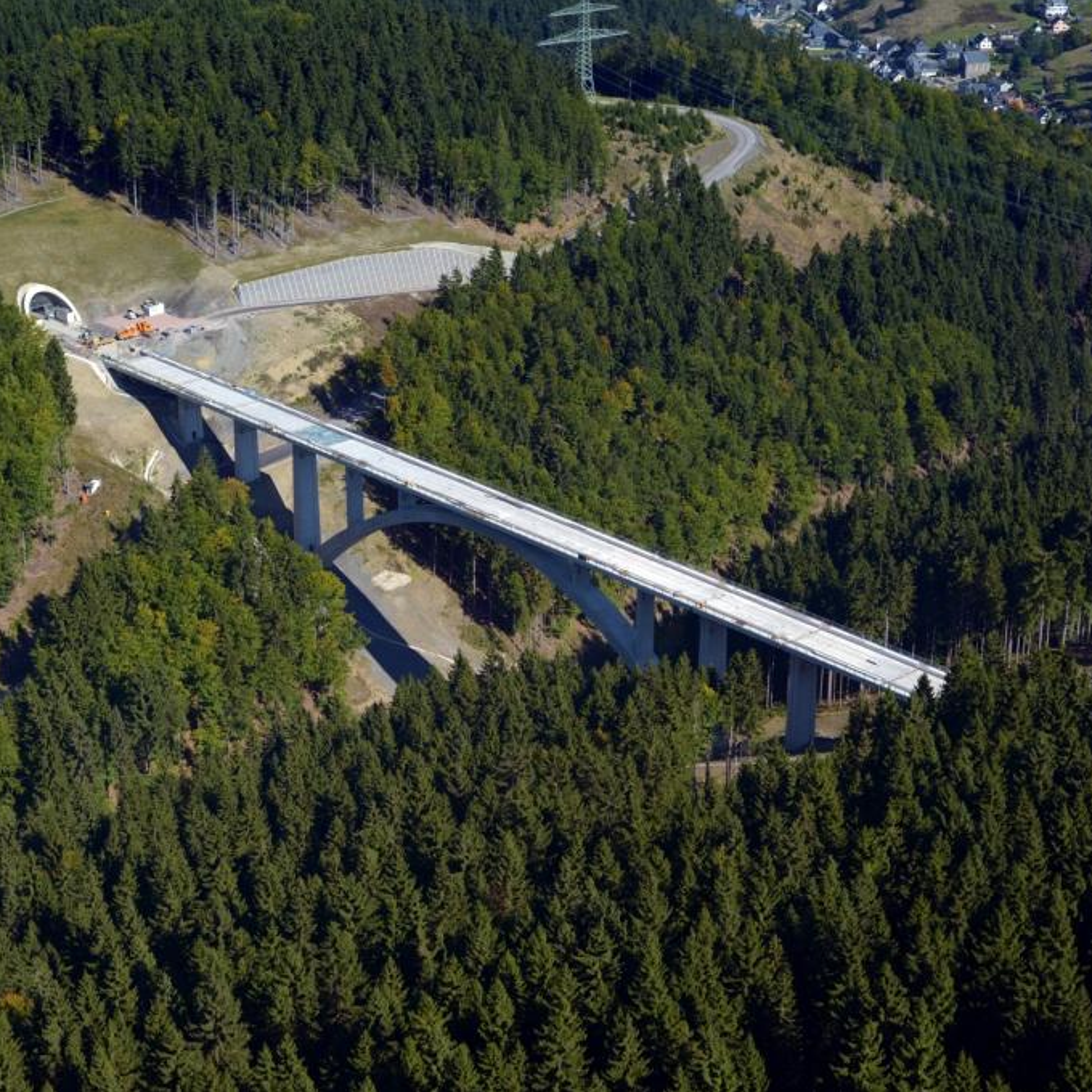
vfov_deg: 26.9
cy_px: 545
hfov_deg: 26.9
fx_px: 2284
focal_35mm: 64
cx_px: 499
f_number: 4.5
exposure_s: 1/1000
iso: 100
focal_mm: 50
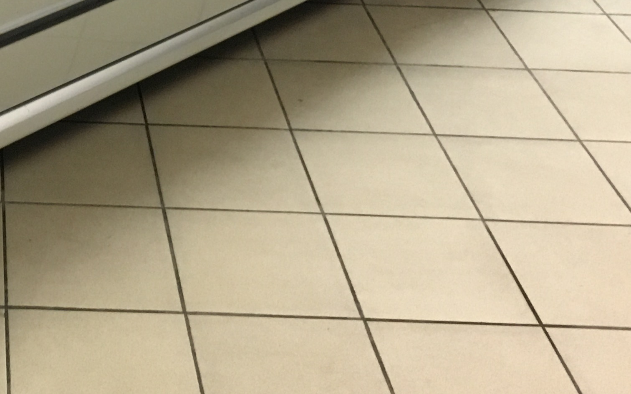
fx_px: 1410
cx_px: 14
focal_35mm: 82
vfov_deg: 15.3
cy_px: -88
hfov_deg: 24.2
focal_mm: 4.15
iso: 200
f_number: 2.2
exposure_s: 1/17
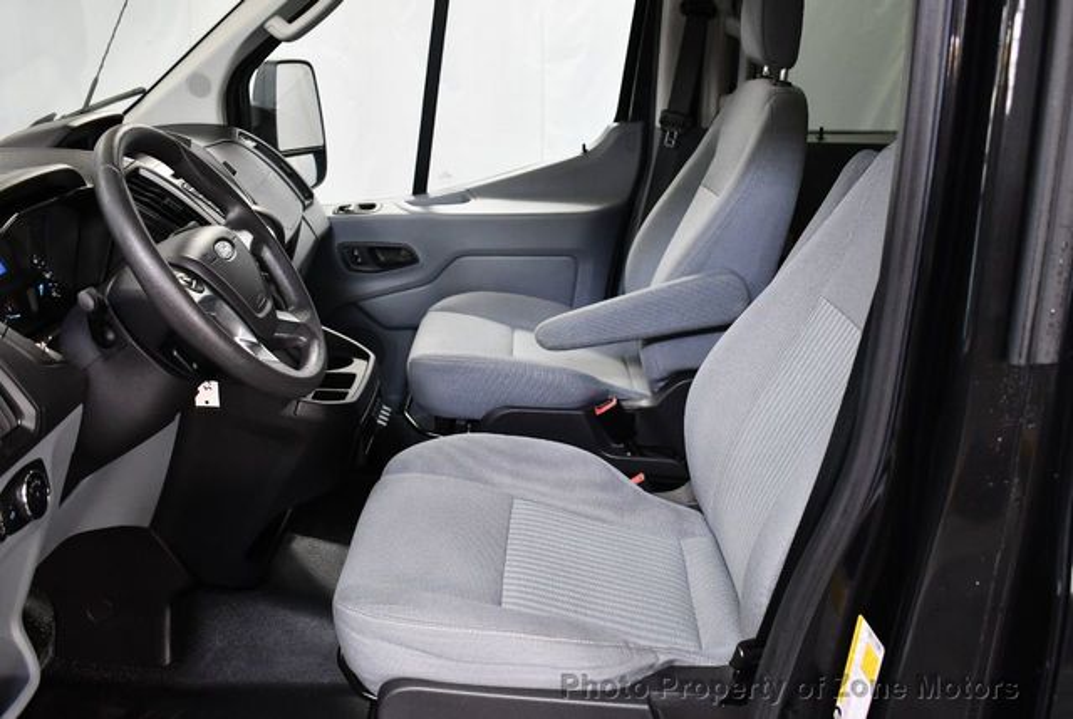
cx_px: 536
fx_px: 1075
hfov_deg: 53.1
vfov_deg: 37.0
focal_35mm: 36
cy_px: 360
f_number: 3.5
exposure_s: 1/125
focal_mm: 18
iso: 1600
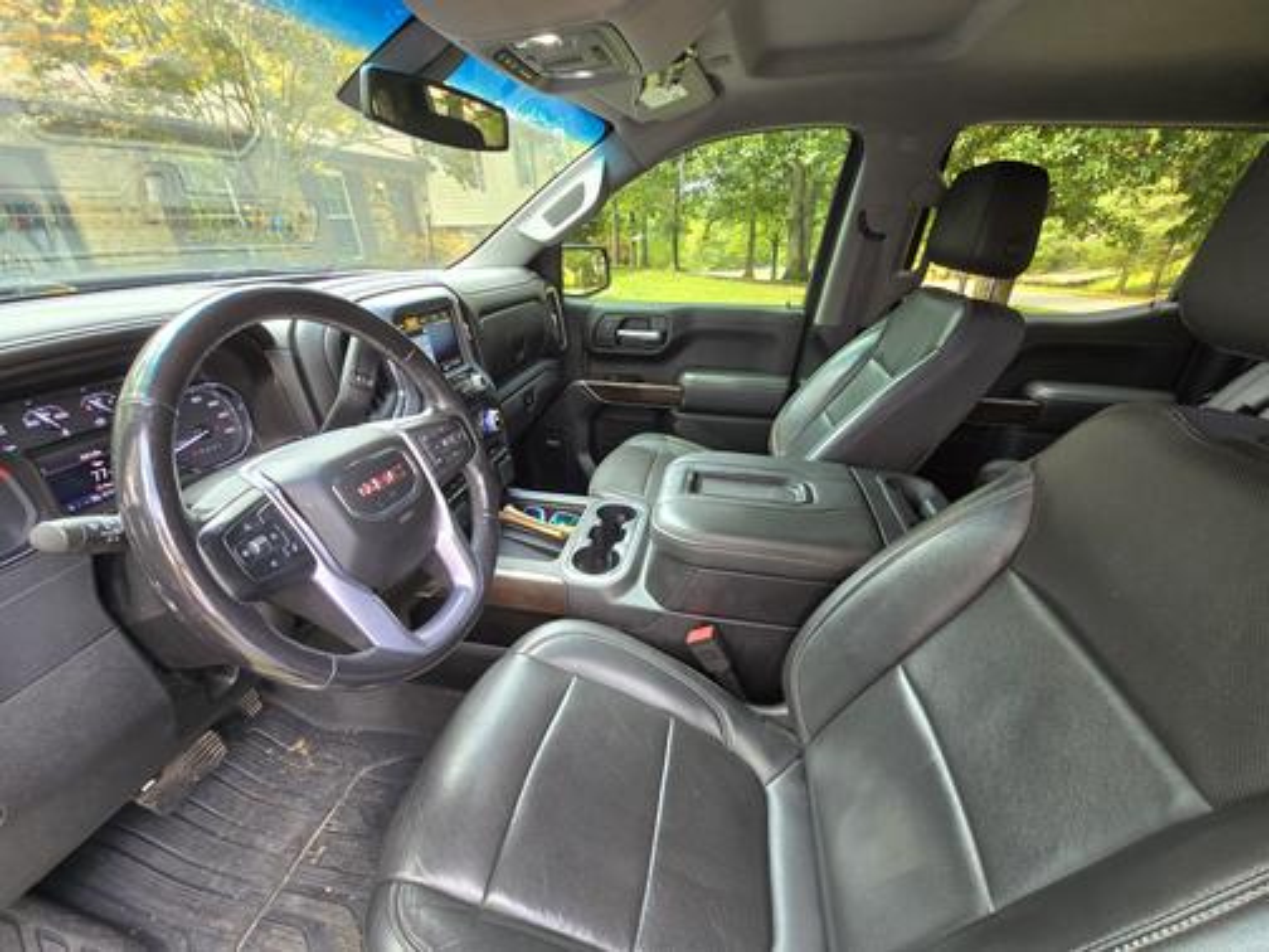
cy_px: 476
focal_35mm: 13
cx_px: 634
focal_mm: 2.2
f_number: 2.2
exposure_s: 1/60
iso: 100
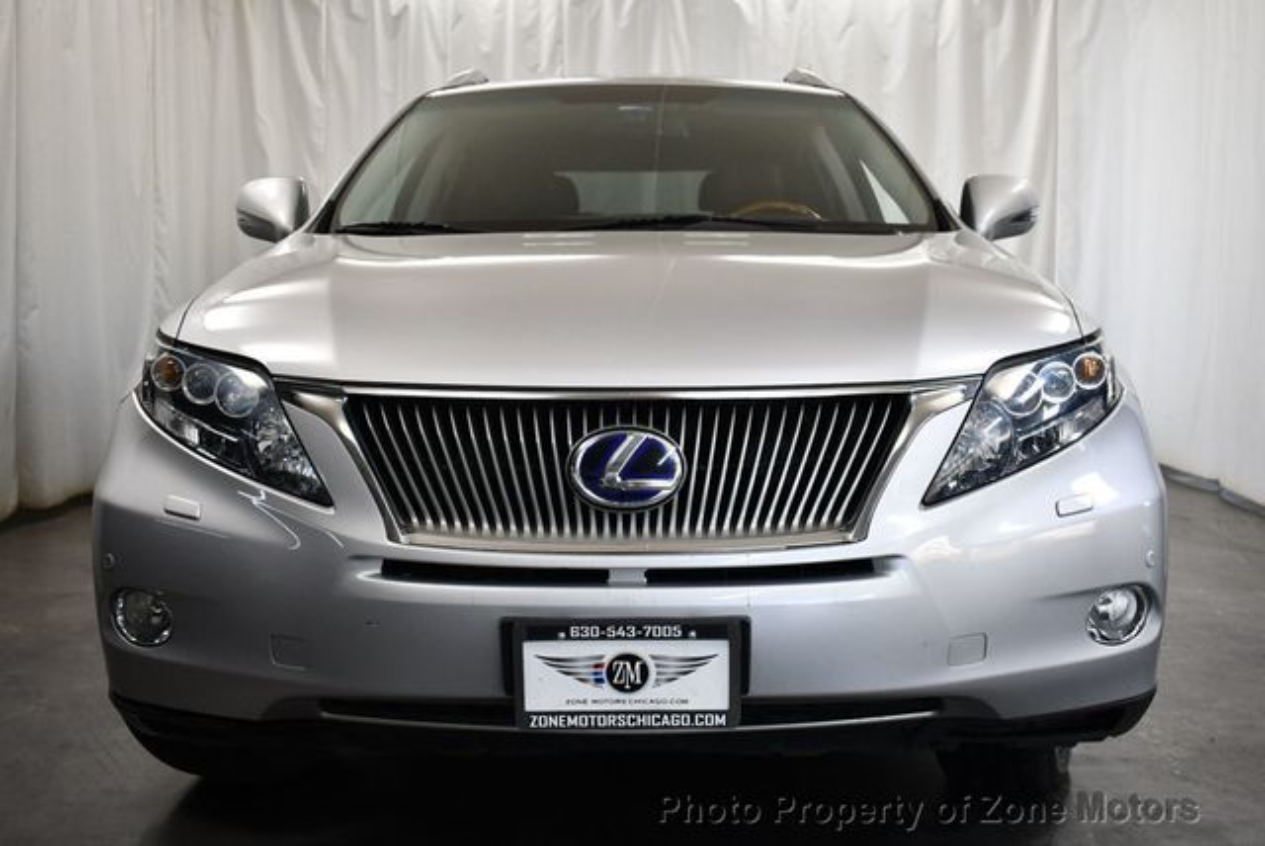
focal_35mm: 36
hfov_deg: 53.1
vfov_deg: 36.9
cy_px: 423
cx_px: 632
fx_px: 1266
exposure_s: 1/250
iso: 800
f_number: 3.5
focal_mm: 18
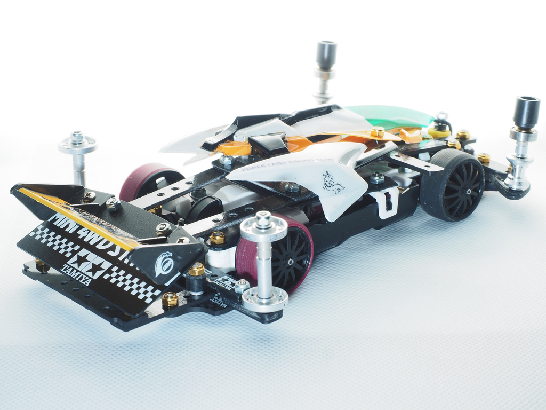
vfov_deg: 18.4
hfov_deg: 24.4
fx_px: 1262
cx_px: 273
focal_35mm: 80
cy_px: 205
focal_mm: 40
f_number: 11
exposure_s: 1/250
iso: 200
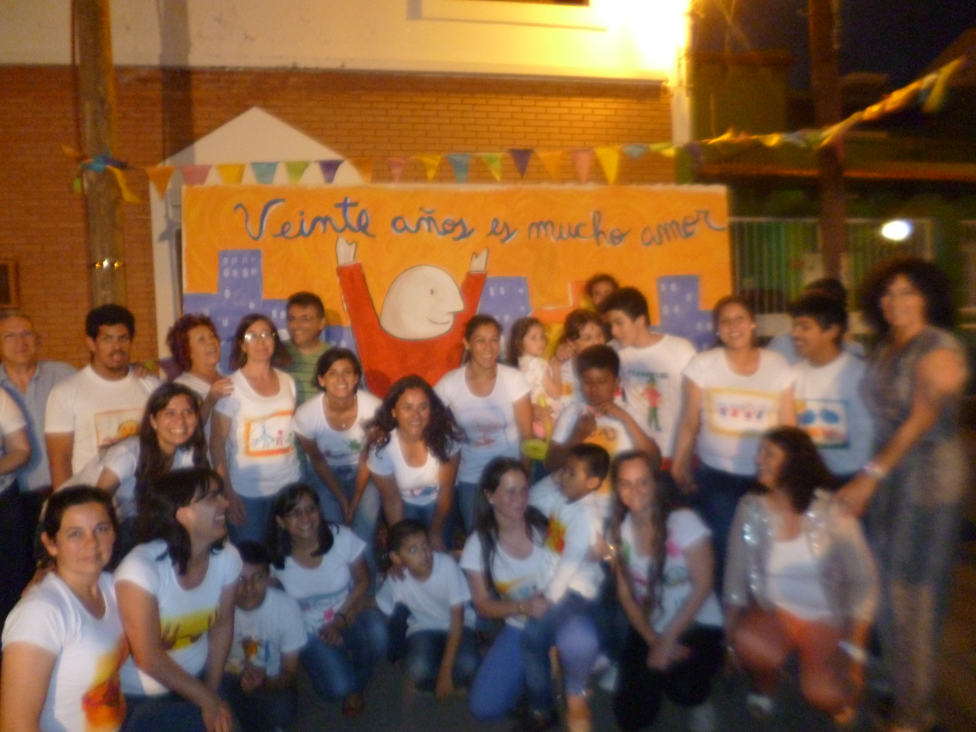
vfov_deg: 56.8
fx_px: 677
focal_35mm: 24
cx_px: 488
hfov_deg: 71.6
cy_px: 366
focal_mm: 4.3
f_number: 2.5
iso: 400
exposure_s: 1/15
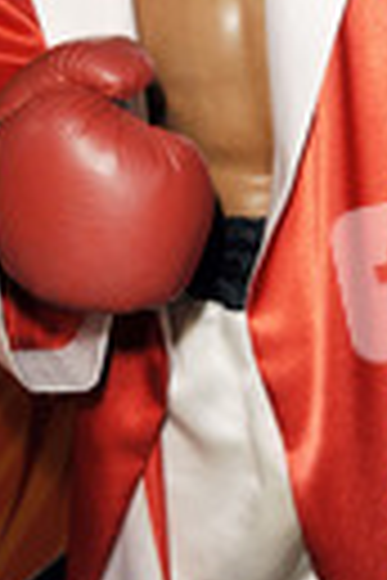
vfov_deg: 20.1
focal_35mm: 99
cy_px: 31
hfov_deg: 13.8
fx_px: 1596
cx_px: 155
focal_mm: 32
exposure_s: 1/100
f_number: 5.6
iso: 800
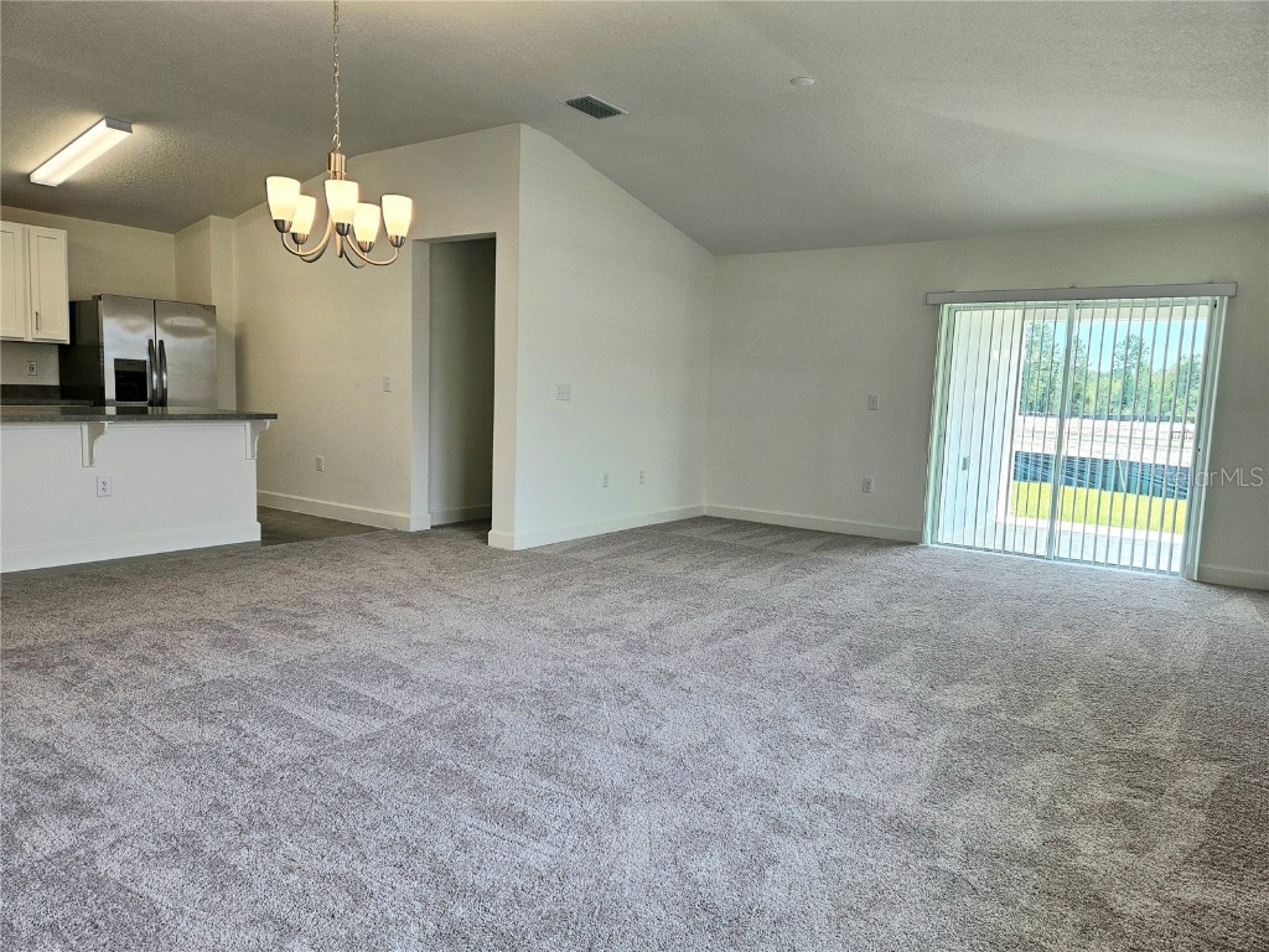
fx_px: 843
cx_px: 634
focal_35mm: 23
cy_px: 476
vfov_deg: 58.9
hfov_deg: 73.9
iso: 25
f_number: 1.8
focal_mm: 5.4
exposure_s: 1/147
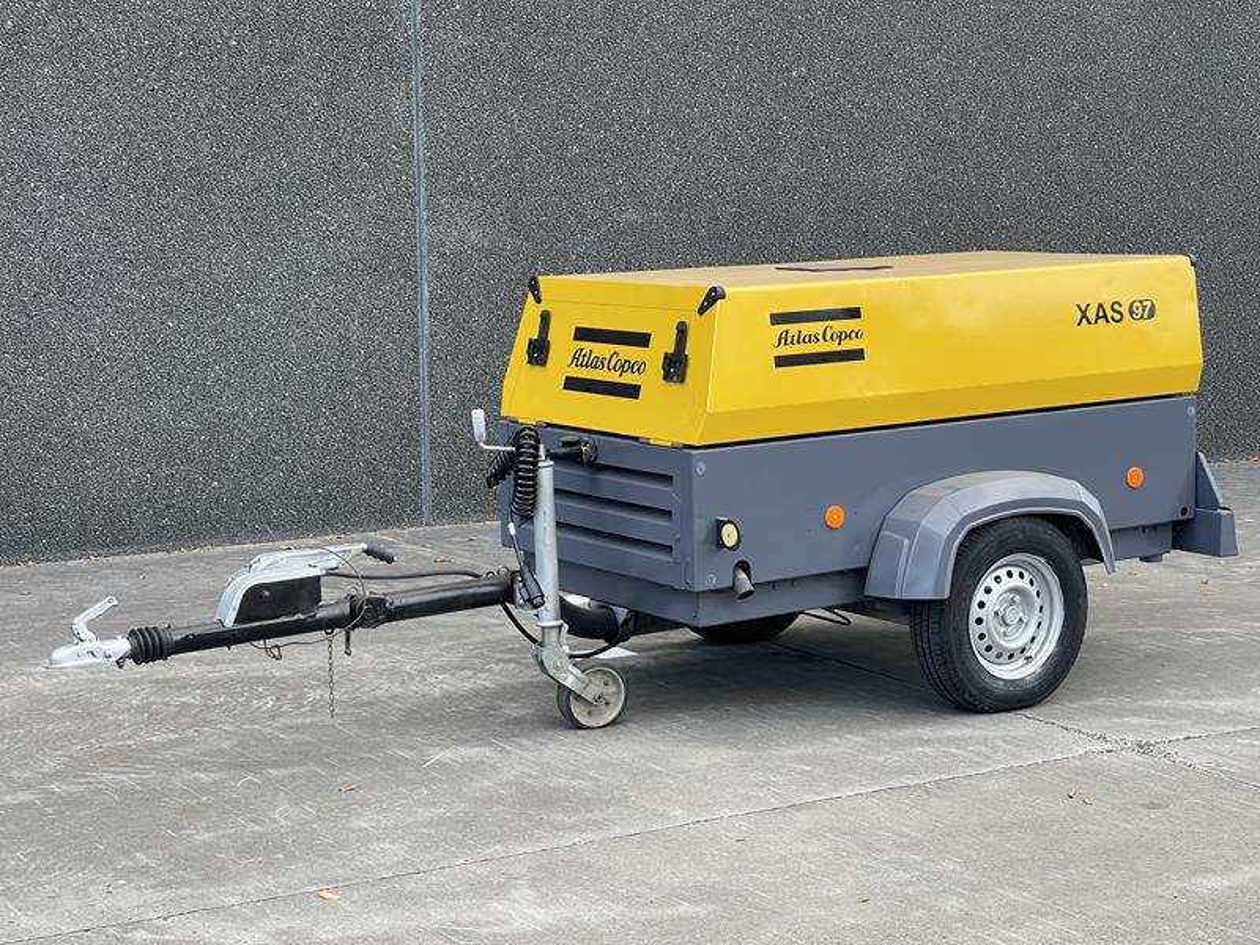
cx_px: 630
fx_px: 2330
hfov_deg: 30.3
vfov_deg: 22.9
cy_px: 472
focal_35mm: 64
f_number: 2.2
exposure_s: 1/129
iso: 20
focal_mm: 7.5
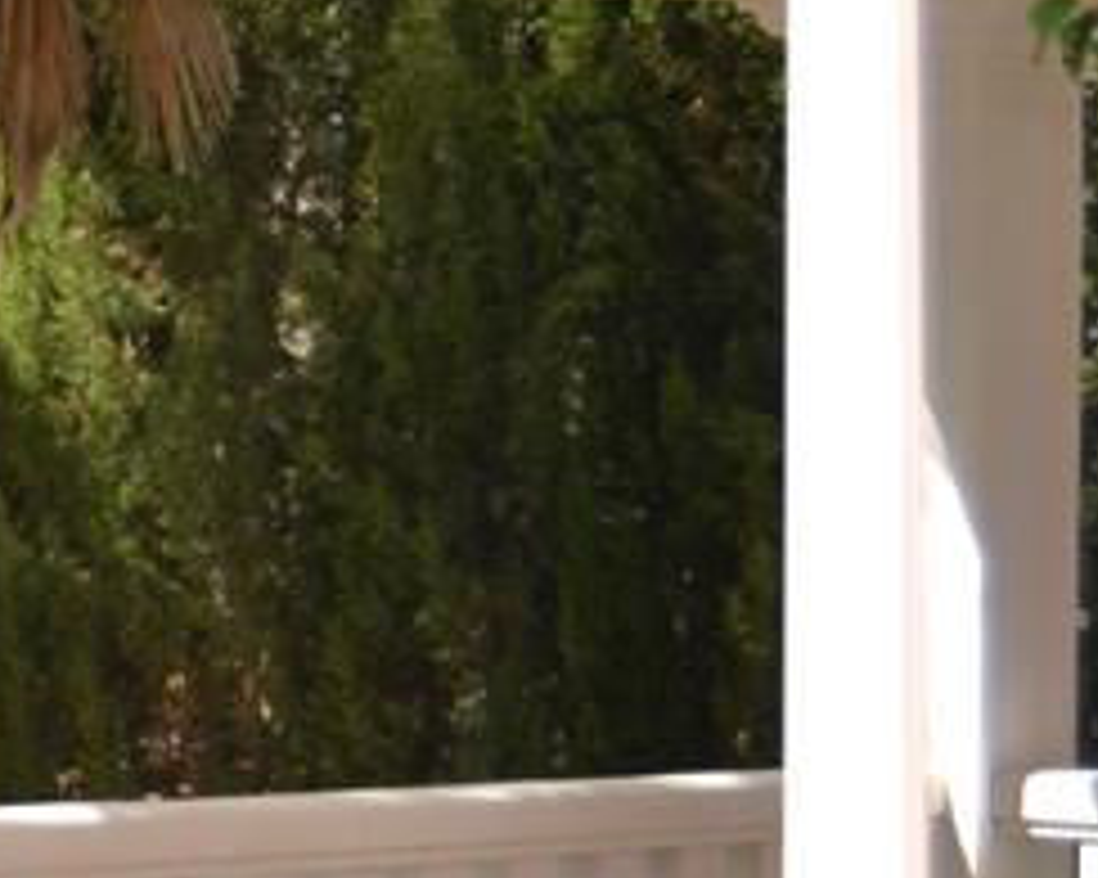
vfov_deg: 8.3
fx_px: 6042
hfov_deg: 9.4
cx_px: -1422
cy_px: 486
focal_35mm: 186
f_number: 4
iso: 110
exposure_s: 1/125
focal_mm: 28
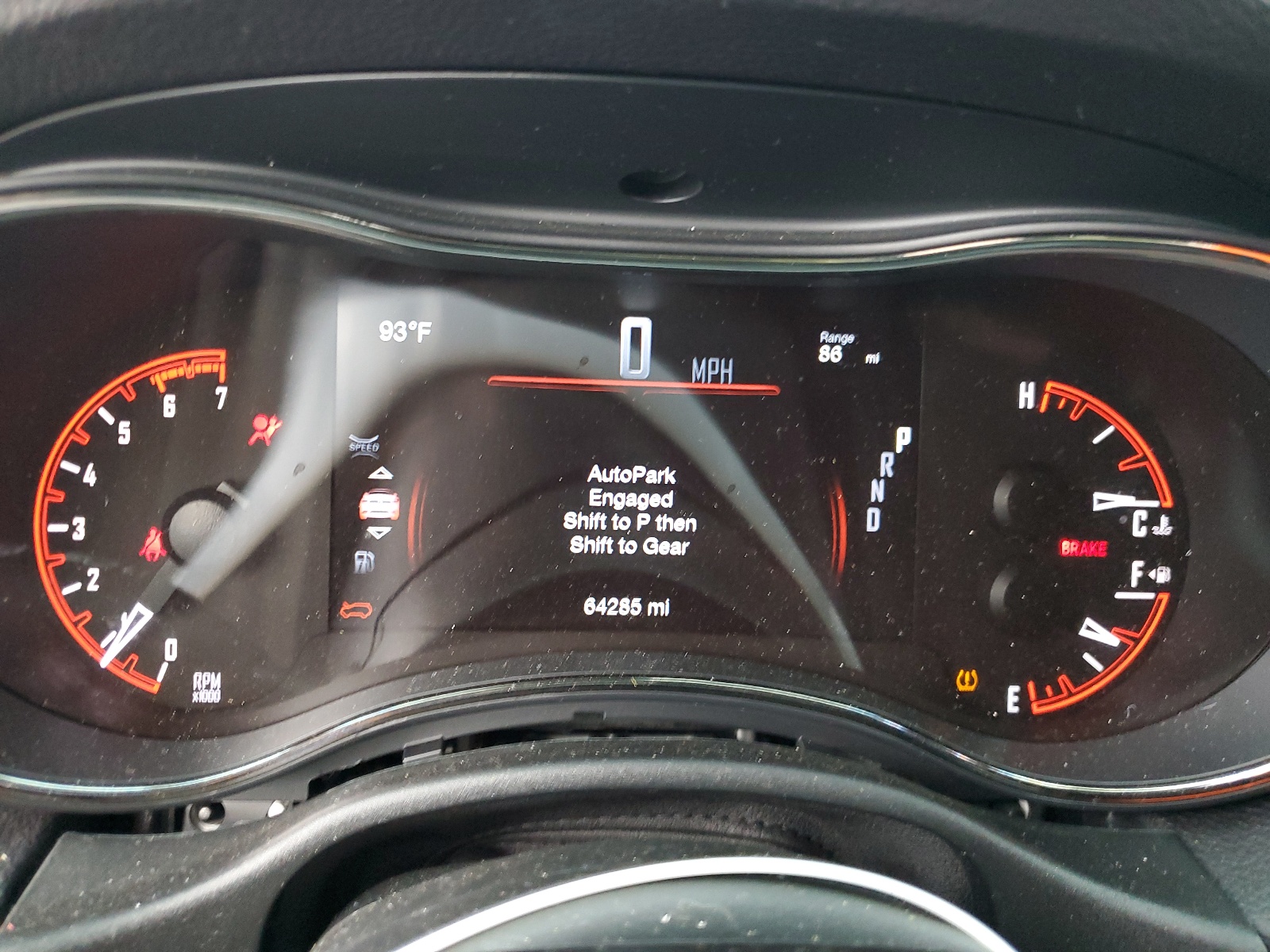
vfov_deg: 53.1
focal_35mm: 26
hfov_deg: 67.3
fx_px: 954
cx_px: 635
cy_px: 476
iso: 296
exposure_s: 1/60.2
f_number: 1.5
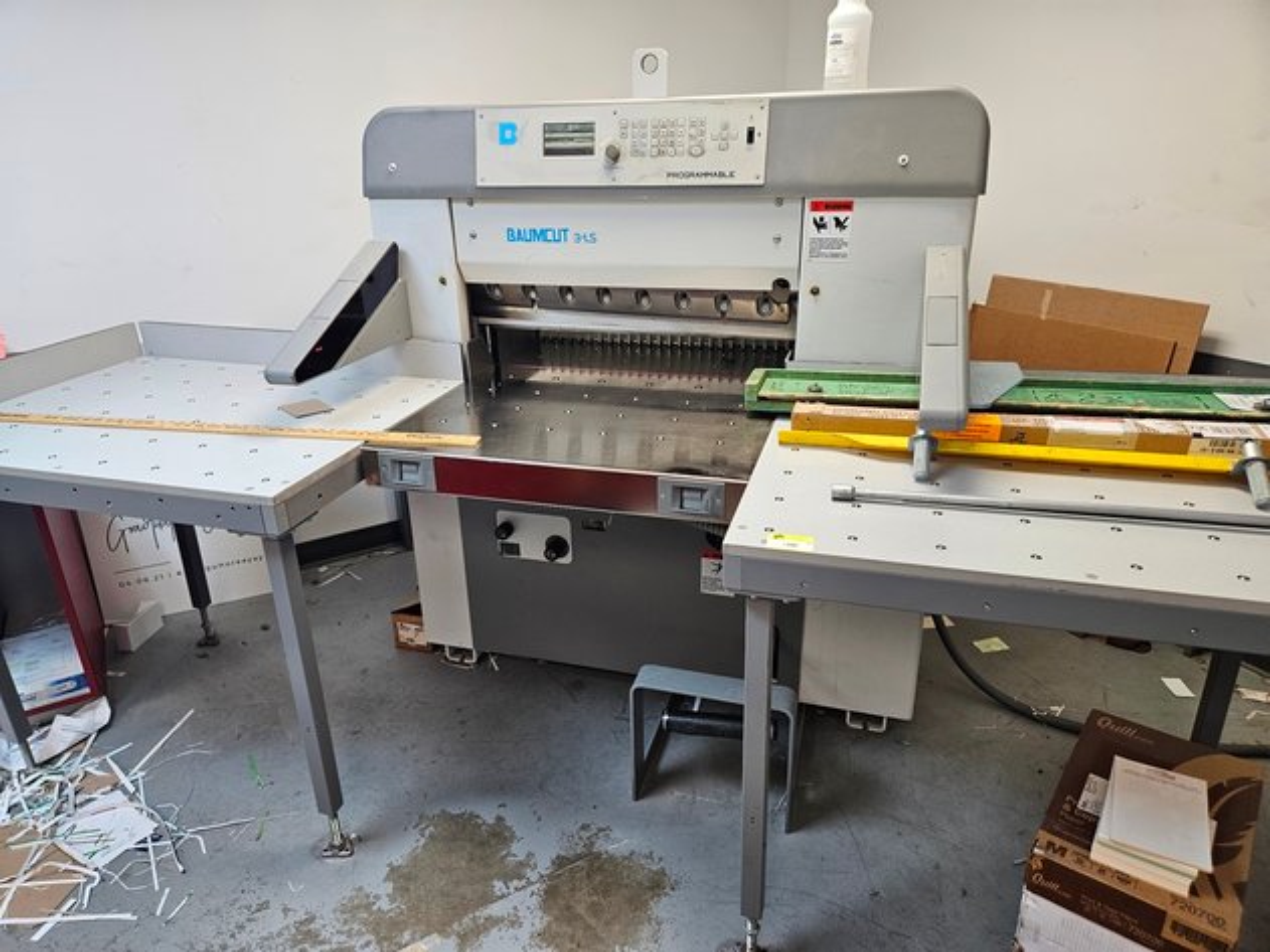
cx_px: 635
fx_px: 844
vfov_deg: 58.9
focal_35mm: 23
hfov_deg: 73.9
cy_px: 476
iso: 320
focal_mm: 5.4
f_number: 1.8
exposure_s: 1/120
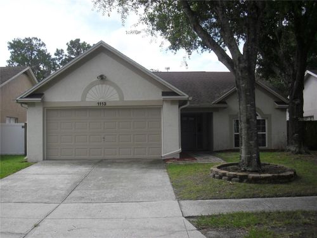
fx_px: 348
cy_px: 119
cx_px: 158
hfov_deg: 49.0
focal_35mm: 38
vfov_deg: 37.7
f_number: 2.8
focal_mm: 6.2
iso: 100
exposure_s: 1/1000
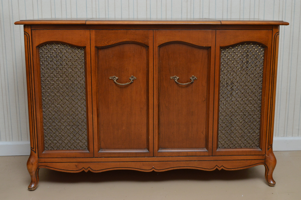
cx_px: 150
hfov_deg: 38.9
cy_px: 100
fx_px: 426
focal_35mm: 51
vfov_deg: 26.4
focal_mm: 34
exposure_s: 1/80
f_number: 8
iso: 800
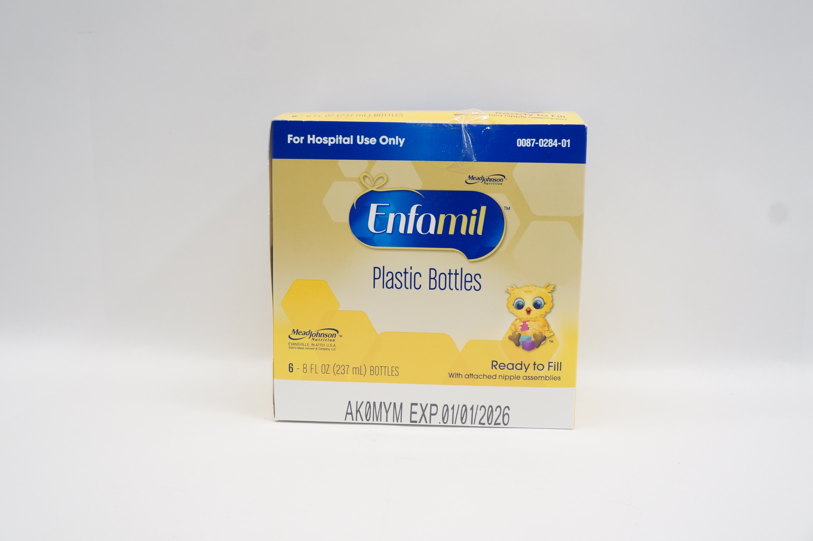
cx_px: 406
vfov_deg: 39.9
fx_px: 744
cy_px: 270
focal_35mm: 33
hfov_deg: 57.3
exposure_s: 1/160
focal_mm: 22
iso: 800
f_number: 6.3
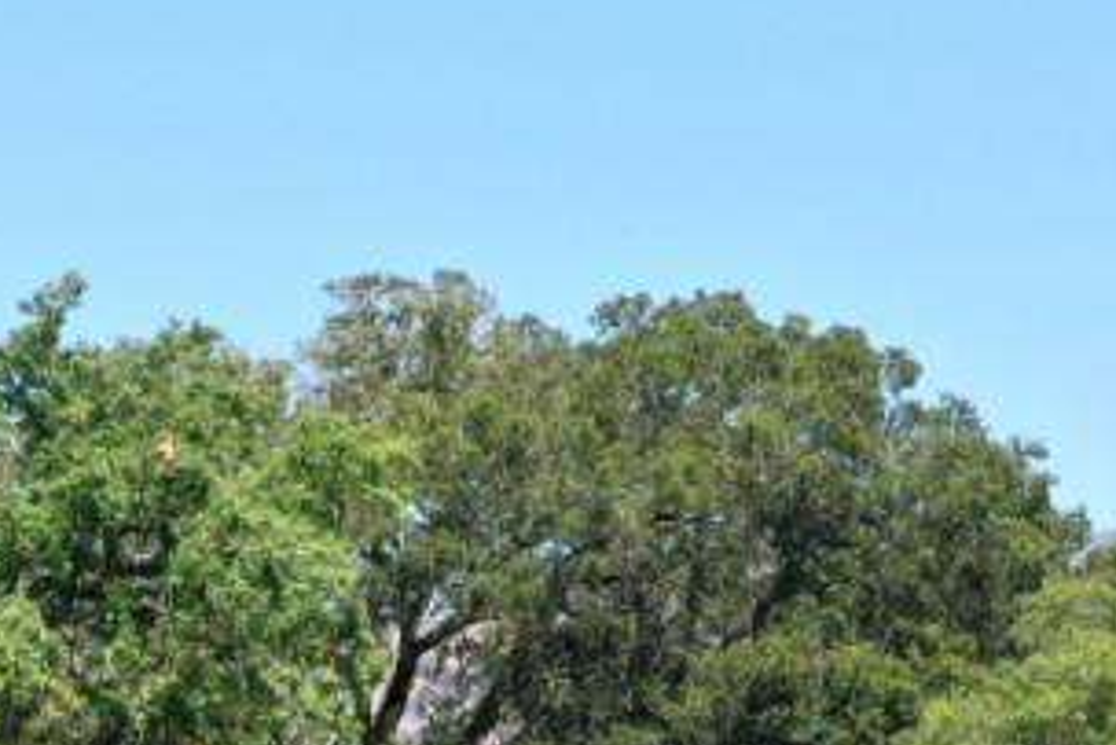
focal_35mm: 138
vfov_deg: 9.7
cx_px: -151
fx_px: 4280
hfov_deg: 14.5
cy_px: 1022
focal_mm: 10.26
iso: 100
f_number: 5.6
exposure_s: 1/320
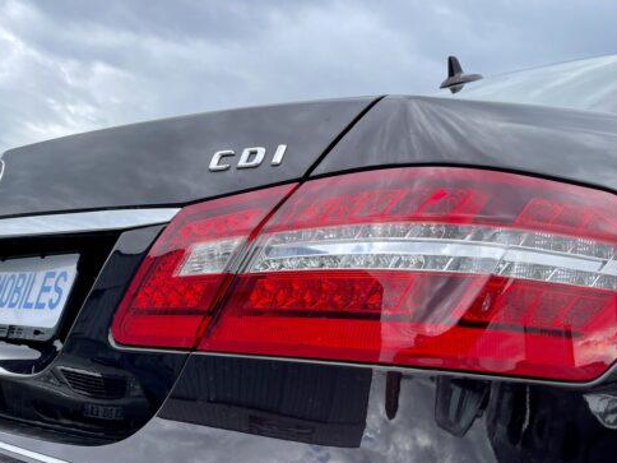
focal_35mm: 43
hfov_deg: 41.8
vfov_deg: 32.6
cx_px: 115
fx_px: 766
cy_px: 372
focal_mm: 4.2
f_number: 1.6
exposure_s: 1/1052
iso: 32
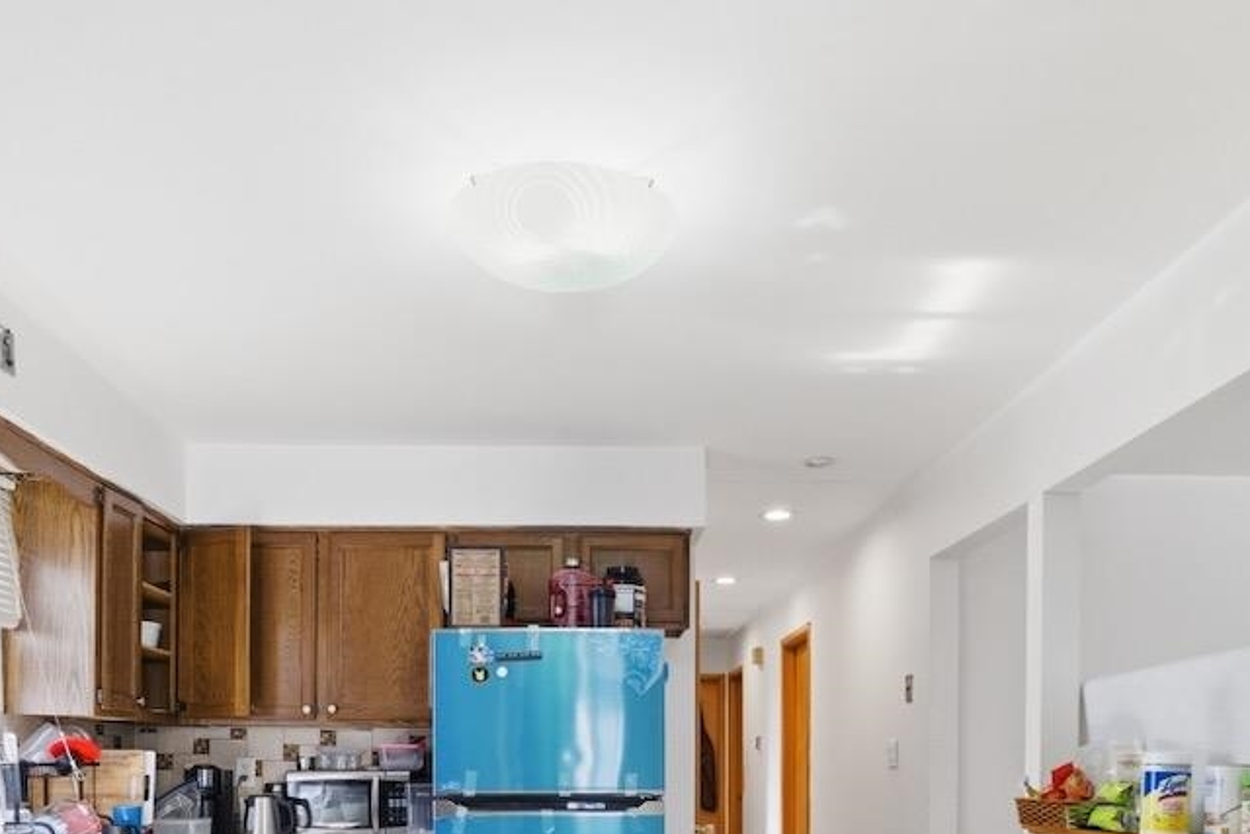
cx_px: 602
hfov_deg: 65.4
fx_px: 972
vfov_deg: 42.5
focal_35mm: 28
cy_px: 756
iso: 200
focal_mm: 14
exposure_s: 1/50
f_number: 8
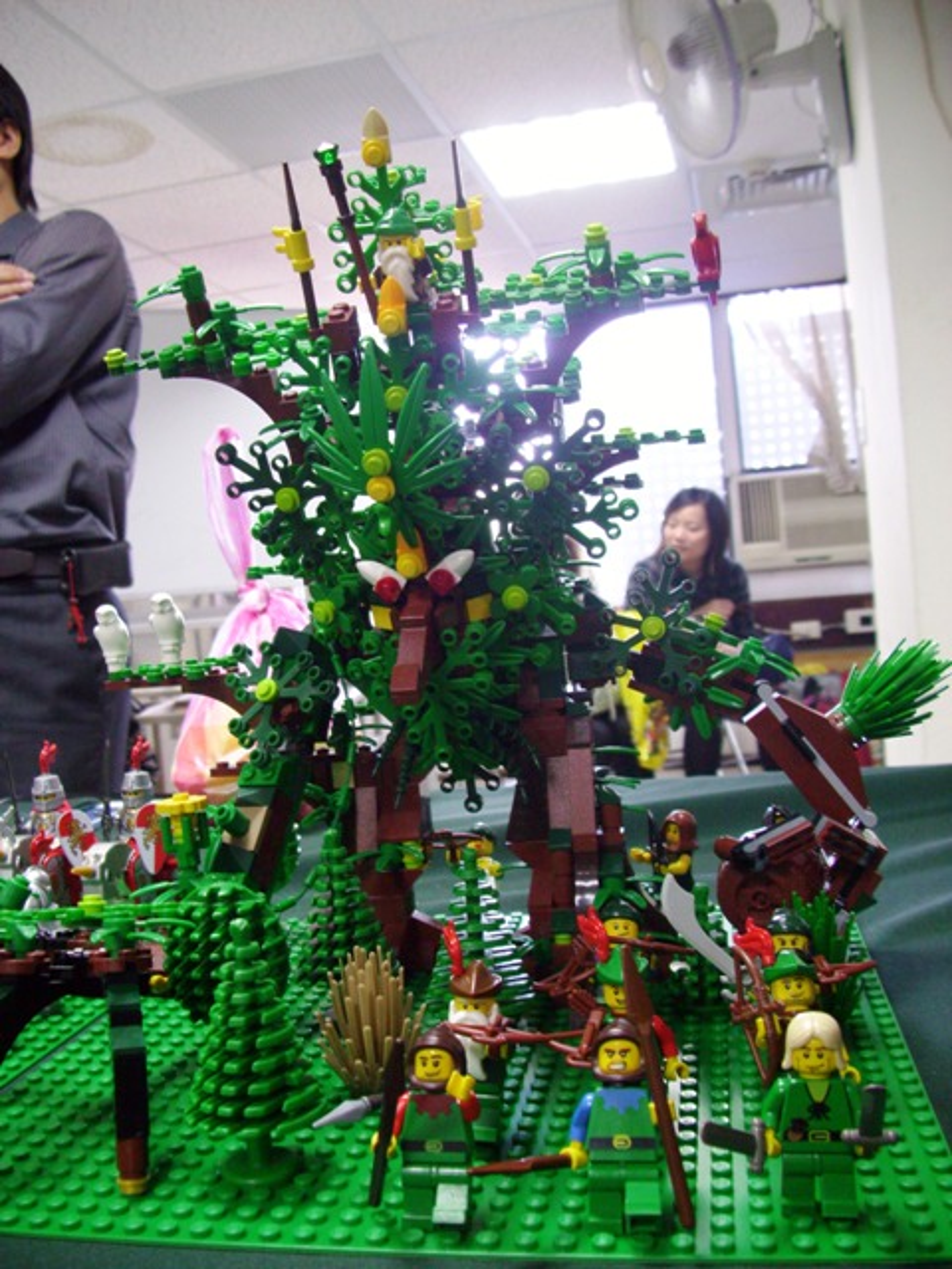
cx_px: 476
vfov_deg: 56.8
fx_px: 1173
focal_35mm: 32
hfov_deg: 44.2
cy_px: 634
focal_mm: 5.7
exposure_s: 1/20
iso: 160
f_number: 2.9
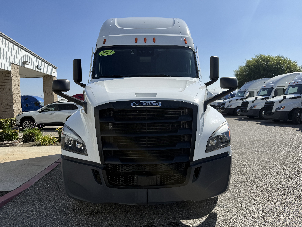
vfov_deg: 56.8
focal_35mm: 24
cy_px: 114
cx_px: 151
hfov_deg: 71.6
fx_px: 209
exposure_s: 1/4975
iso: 80
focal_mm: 6.76
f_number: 1.78
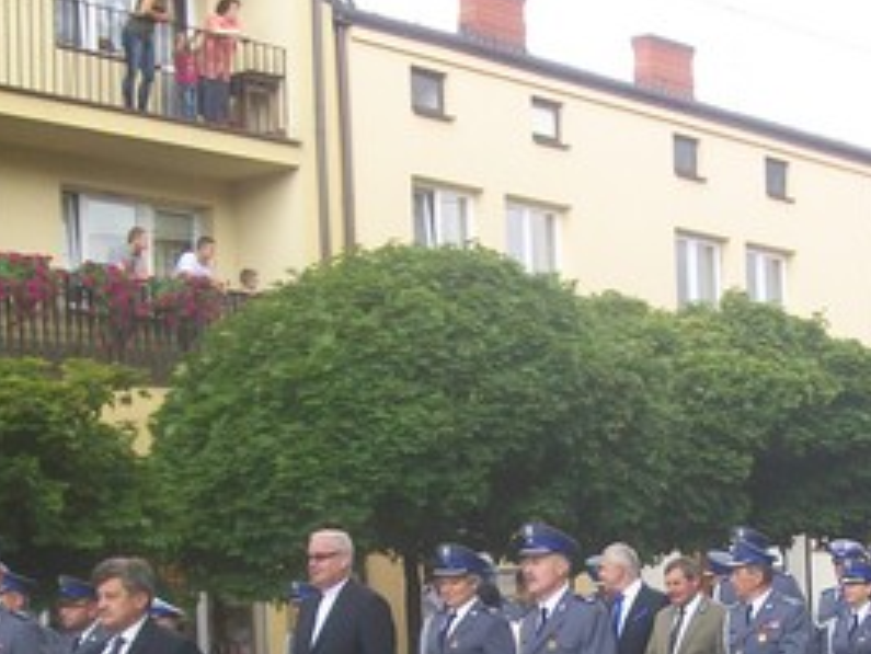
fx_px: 2190
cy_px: 720
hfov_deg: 22.5
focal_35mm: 87
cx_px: 509
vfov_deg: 16.5
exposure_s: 1/125
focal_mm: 6
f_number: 2.7
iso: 64
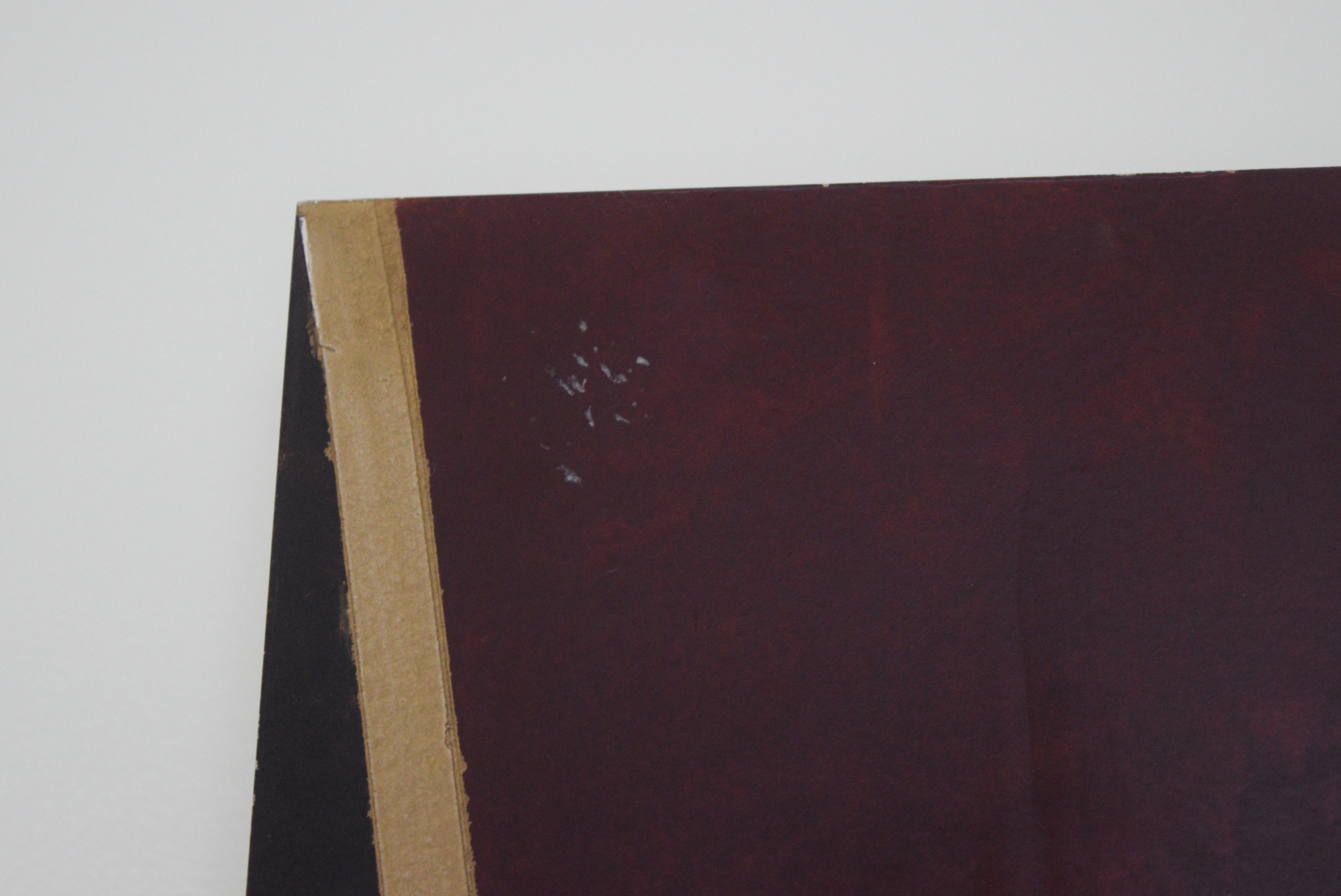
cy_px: 448
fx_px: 3075
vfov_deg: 16.6
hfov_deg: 24.6
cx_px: 670
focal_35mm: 82
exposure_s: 1/60
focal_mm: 55
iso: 2800
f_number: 5.6
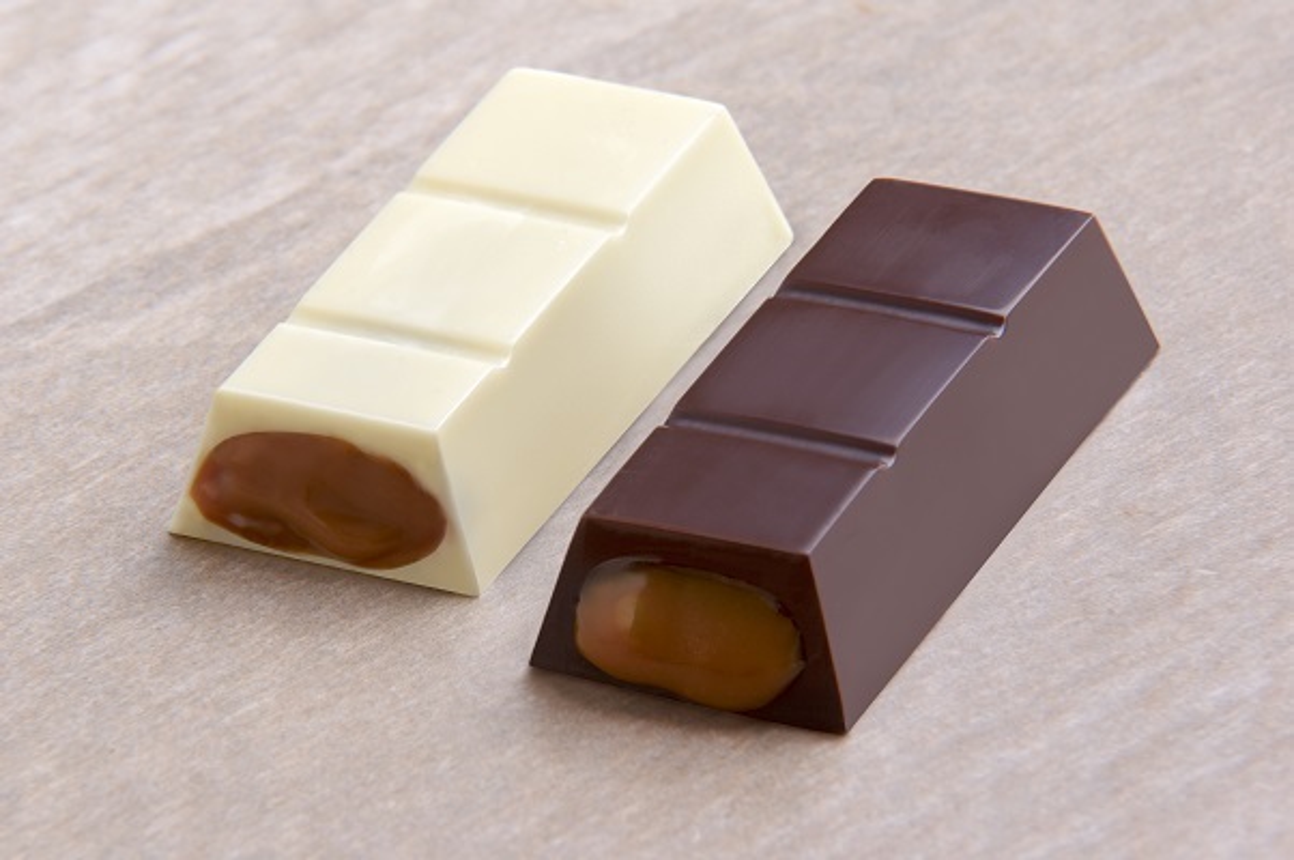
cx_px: 647
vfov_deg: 5.1
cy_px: 430
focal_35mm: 270
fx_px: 9694
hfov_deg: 7.6
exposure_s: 1/100
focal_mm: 180
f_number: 22
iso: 100
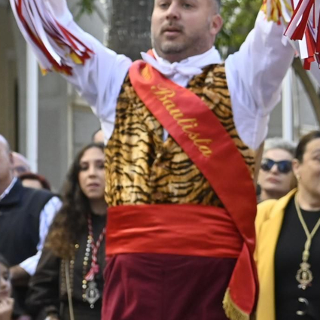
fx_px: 2510
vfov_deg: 7.3
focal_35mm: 240
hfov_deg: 7.2
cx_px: -183
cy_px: 33
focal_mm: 50
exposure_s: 1/500
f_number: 5.6
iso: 640
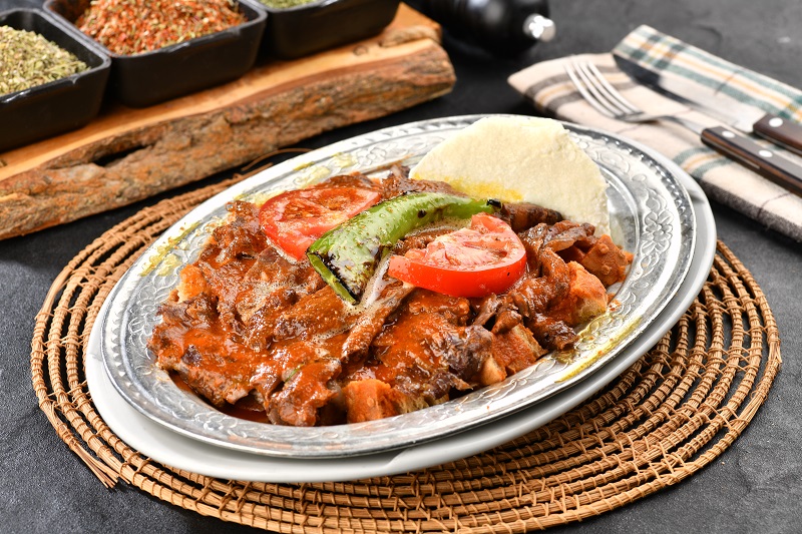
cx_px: 401
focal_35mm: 100
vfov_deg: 13.7
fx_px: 2227
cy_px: 267
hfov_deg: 20.4
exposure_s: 1/250
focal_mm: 100
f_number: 11
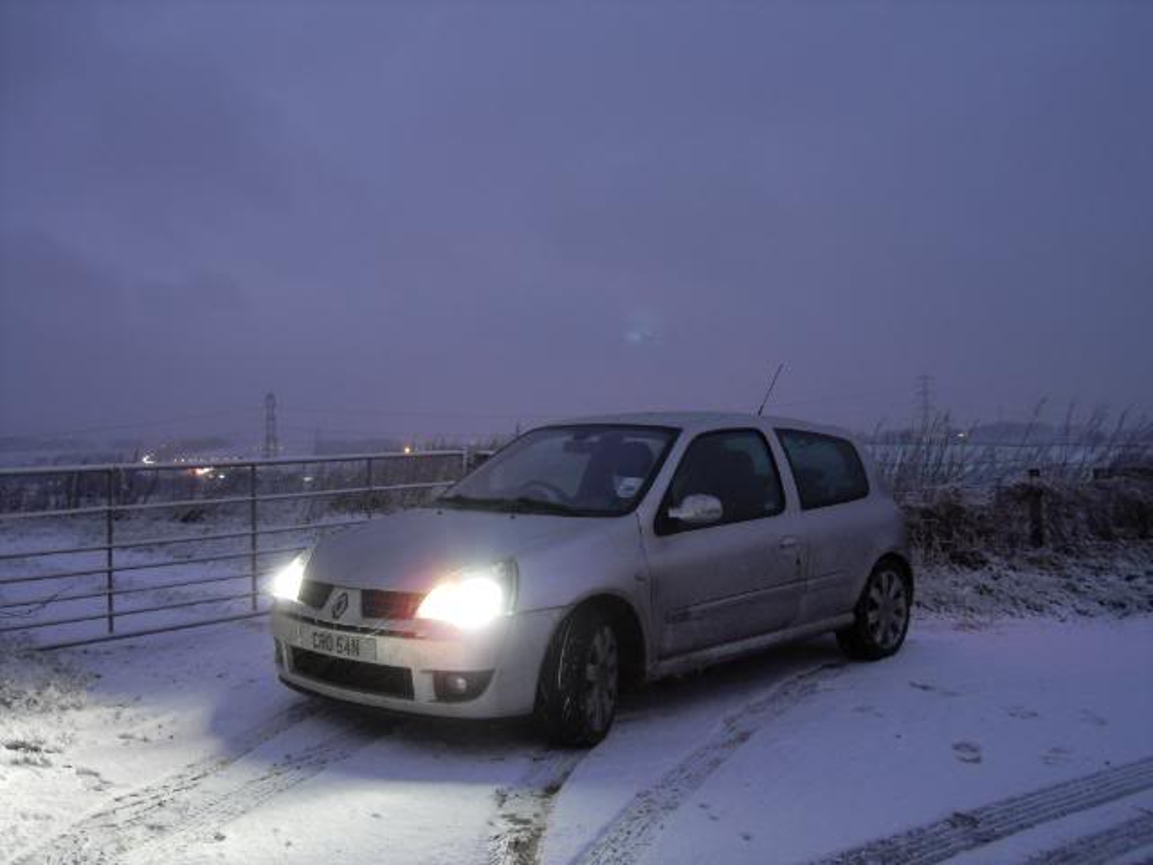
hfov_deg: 52.6
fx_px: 1166
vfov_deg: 40.7
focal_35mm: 35
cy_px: 432
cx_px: 576
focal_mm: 7.5
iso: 200
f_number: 3.2
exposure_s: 1/3
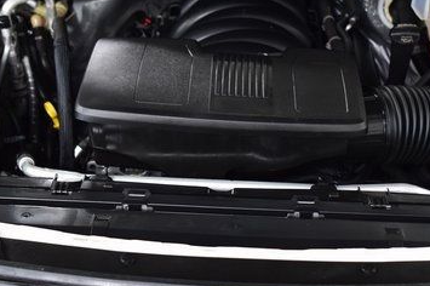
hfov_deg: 30.9
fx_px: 776
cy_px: 170
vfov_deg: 20.9
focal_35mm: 65
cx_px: 248
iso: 1600
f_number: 2.8
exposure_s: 1/50
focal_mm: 24
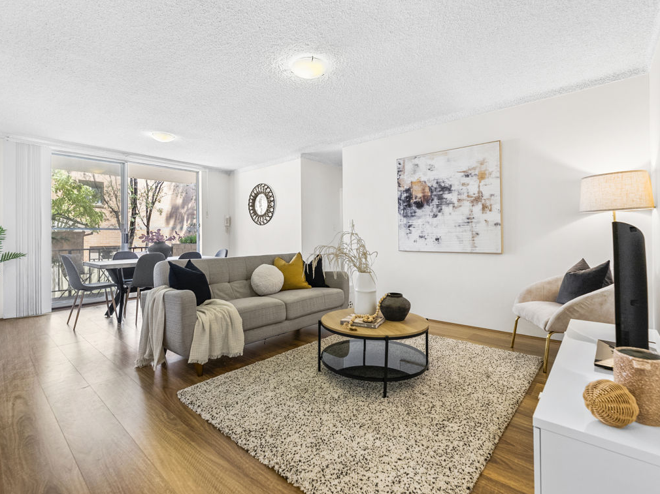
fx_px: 305
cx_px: 322
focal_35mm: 16
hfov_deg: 94.5
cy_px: 235
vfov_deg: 78.0
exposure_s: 1/25
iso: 640
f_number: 5
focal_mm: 14
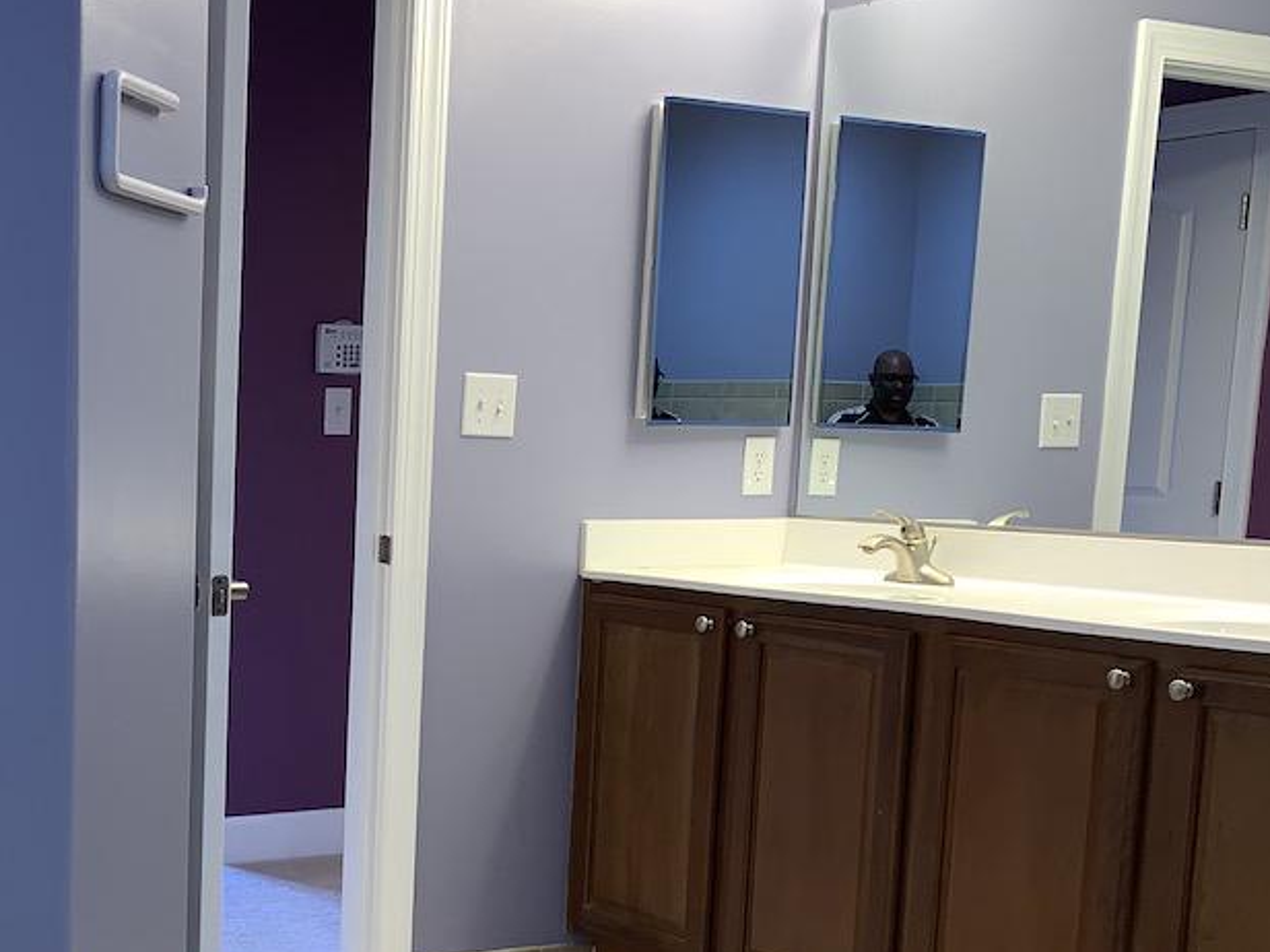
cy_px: 748
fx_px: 1981
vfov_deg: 26.6
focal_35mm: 54
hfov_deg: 33.7
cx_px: 130
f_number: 1.8
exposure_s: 1/17
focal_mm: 4.25
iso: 32
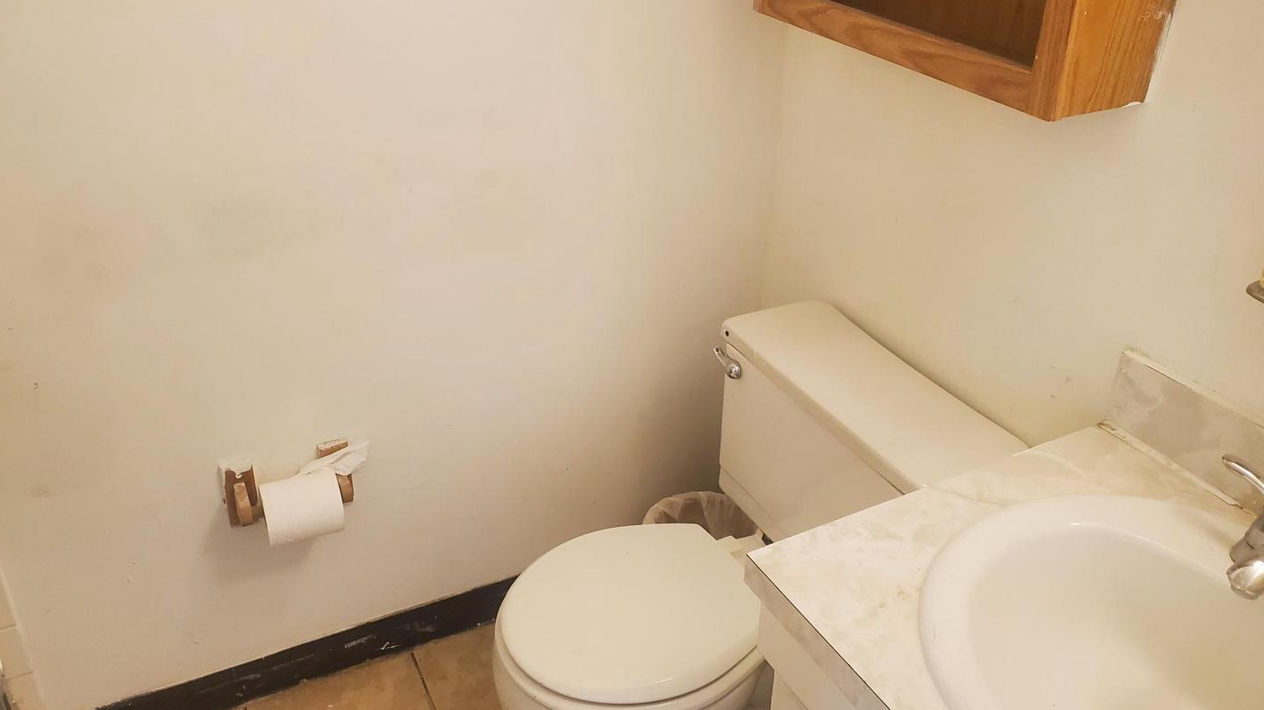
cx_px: 644
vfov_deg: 40.0
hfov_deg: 66.1
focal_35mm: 29
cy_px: 295
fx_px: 972
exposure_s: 1/40
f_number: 2.4
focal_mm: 4.3
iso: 200
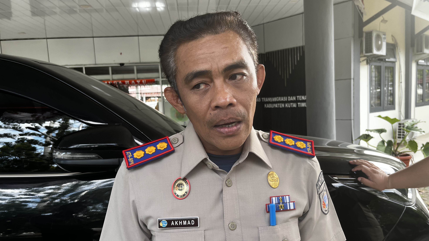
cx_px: 216
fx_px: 330
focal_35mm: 29
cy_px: 135
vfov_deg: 40.1
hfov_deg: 66.1
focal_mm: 5.1
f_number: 1.6
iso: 50
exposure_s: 1/122
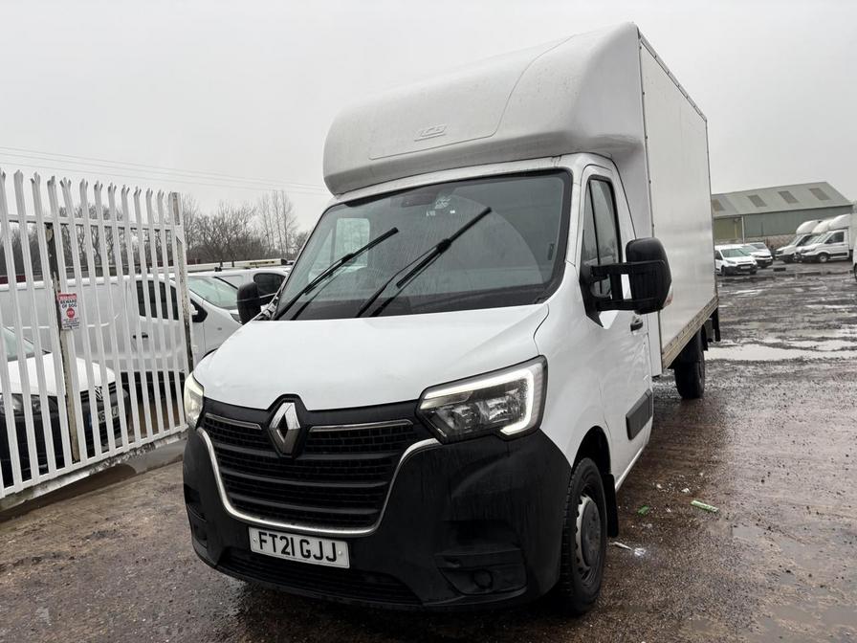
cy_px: 322
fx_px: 644
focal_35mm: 26
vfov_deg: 53.1
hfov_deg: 67.3
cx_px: 428
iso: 32
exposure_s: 1/138
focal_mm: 5.96
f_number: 1.6
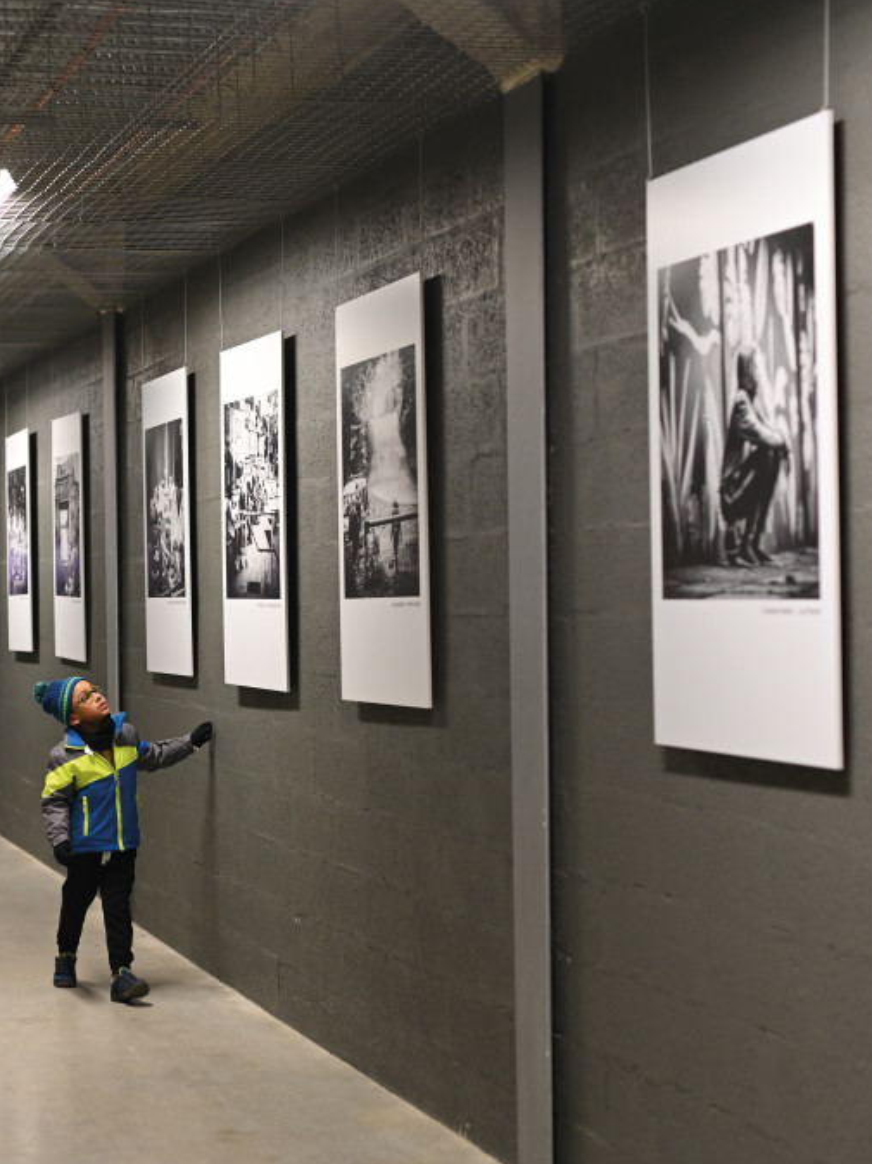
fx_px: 2453
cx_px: 261
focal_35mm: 73
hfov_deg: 20.1
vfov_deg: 26.7
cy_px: 581
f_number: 2.2
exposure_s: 1/200
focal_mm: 50
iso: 1000
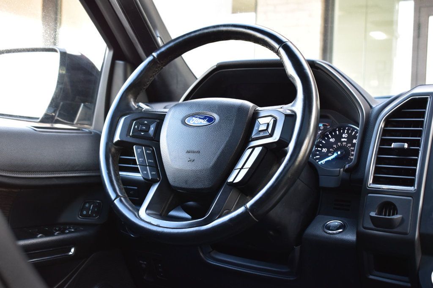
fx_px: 649
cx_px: 216
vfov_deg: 25.0
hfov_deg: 36.9
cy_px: 144
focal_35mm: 54
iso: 400
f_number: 6.3
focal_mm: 36
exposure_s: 1/20
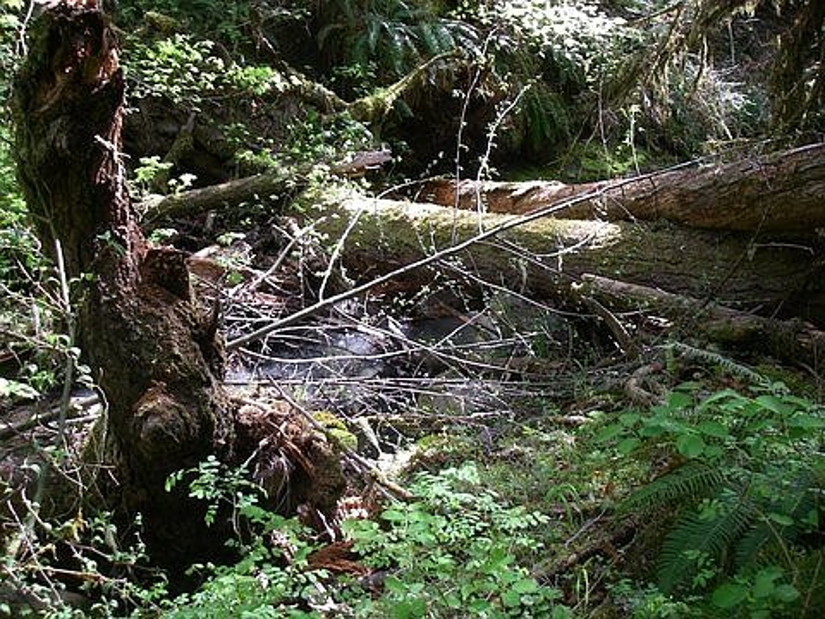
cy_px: 310
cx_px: 412
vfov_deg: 37.7
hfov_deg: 49.0
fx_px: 906
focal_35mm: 38
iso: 64
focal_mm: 6.3
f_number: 3.3
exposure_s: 1/50
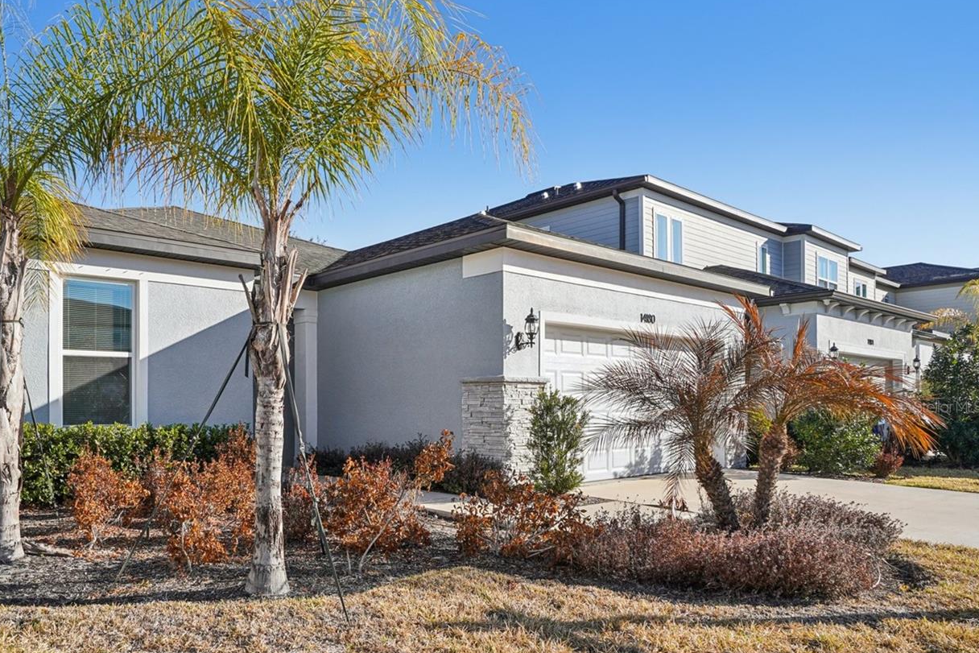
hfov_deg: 68.5
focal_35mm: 26
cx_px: 341
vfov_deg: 49.7
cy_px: 407
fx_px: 698
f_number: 8
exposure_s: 1/200
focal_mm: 13
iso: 100
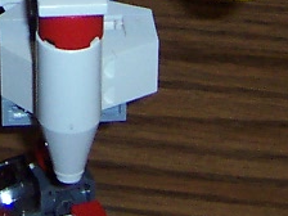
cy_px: -271
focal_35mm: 193
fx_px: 1606
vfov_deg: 7.3
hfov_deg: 10.1
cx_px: -28
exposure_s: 1/60
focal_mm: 5.6
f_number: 2.8
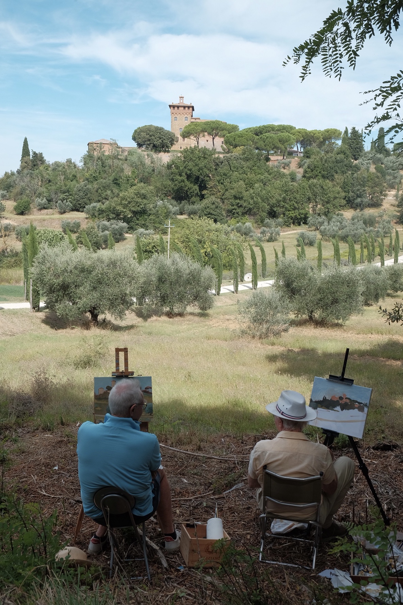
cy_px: 302
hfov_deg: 33.4
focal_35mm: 40
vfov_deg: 48.5
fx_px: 672
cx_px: 202
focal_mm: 26.5
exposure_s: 1/180
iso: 200
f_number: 9
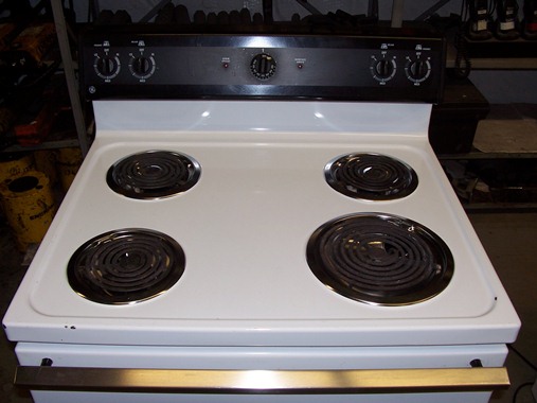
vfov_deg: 40.7
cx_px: 268
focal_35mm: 35
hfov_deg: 52.6
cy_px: 202
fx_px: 543
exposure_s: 1/60
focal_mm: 6
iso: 80
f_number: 2.8
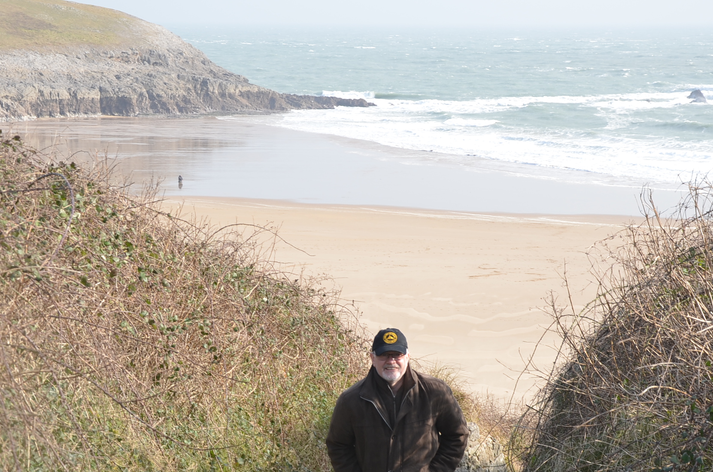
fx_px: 1759
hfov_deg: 22.9
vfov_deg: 15.3
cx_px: 425
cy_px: 290
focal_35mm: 89
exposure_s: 1/250
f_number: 7.1
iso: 200
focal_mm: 40
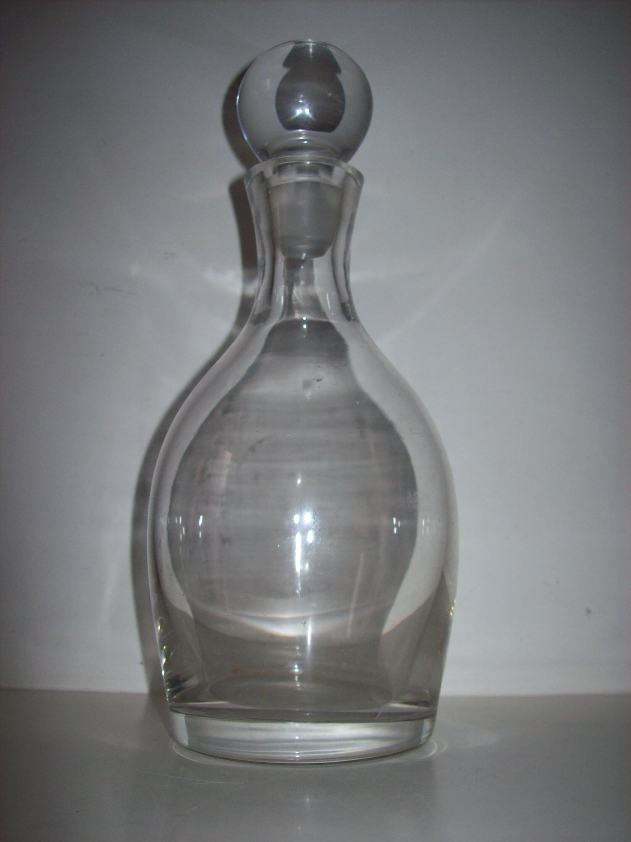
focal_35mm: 36
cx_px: 316
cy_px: 421
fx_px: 875
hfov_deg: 39.6
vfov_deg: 51.4
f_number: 2.7
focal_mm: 6
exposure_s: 1/64
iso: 80
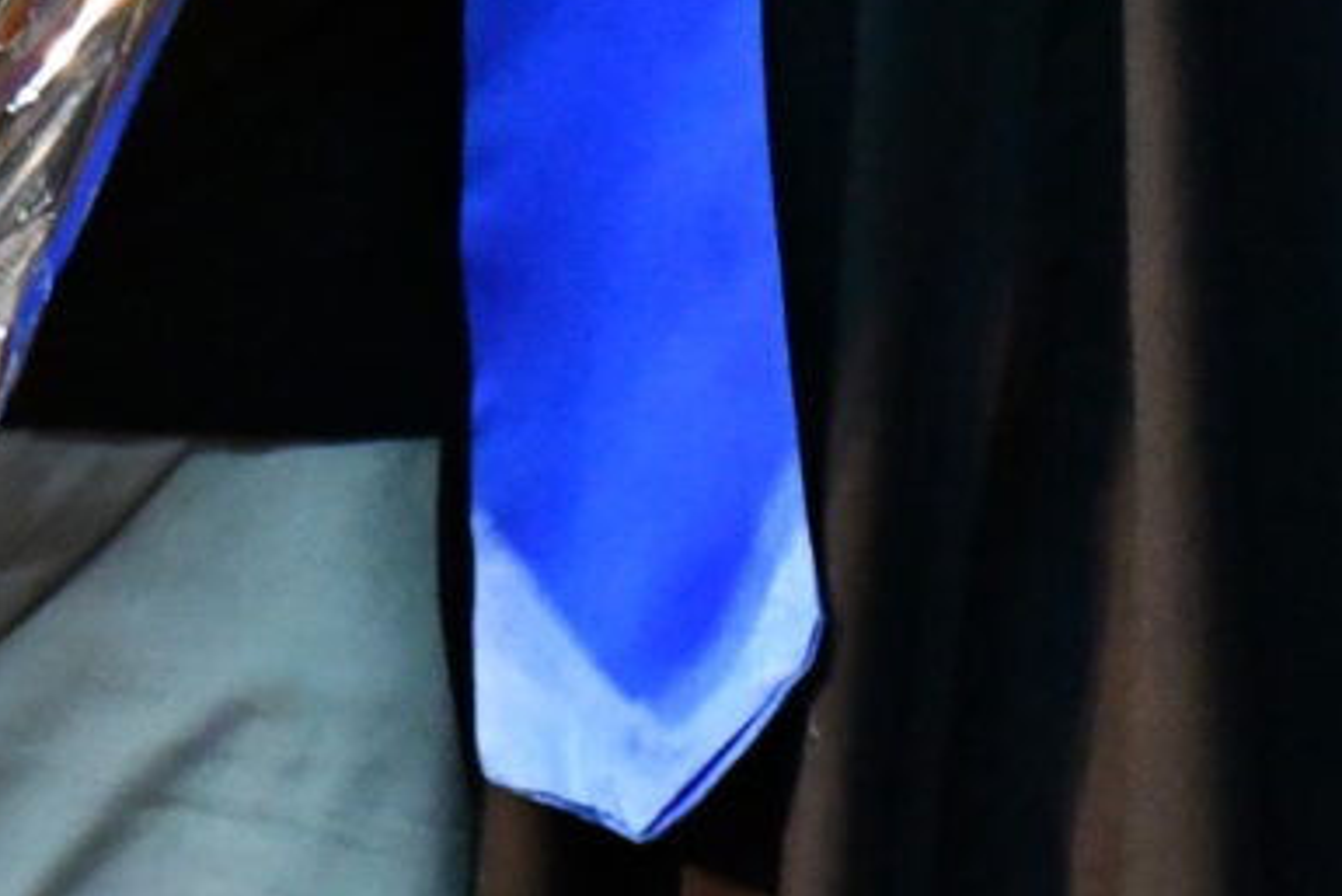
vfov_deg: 2.9
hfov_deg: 4.4
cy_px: -1053
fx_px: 17302
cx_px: -268
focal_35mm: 464
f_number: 5
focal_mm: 62
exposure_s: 1/125
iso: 10000
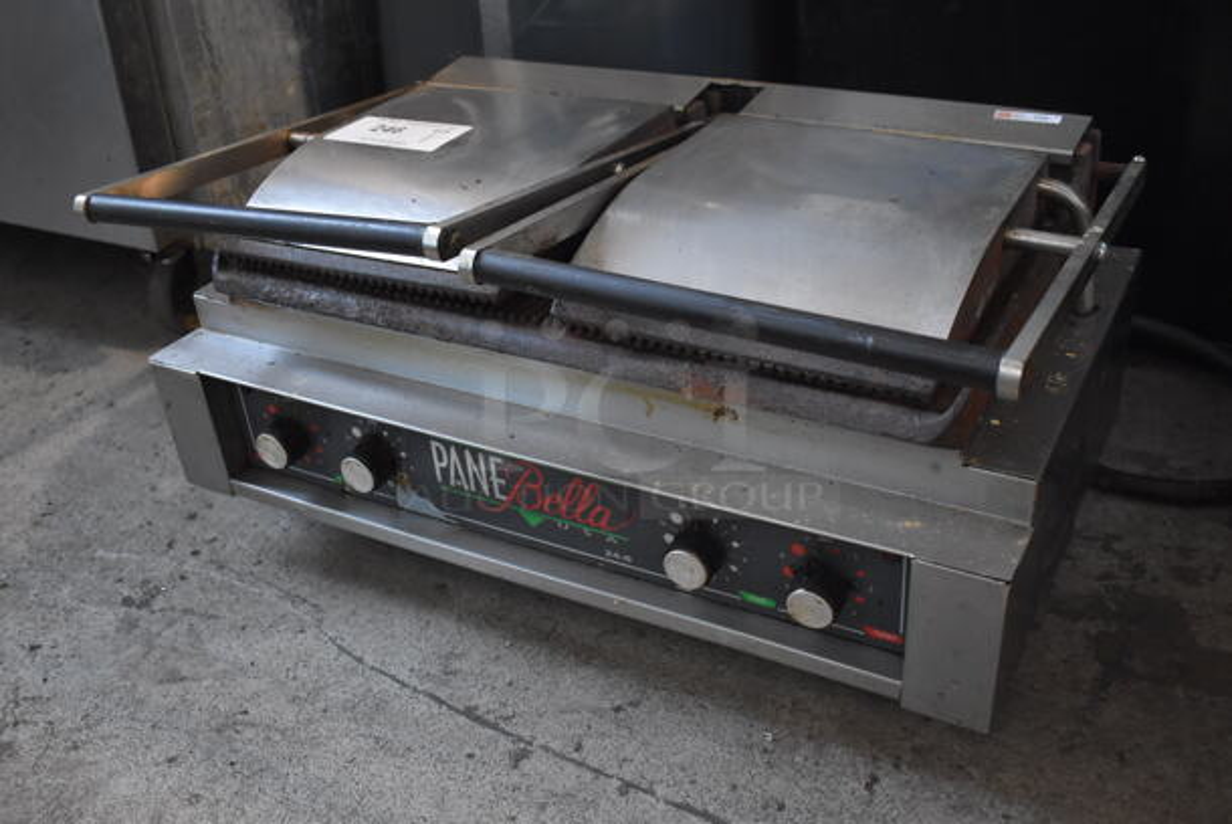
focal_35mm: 36
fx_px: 1233
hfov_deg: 53.1
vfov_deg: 37.0
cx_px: 616
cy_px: 412
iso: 2500
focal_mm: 24
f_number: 4
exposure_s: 1/125
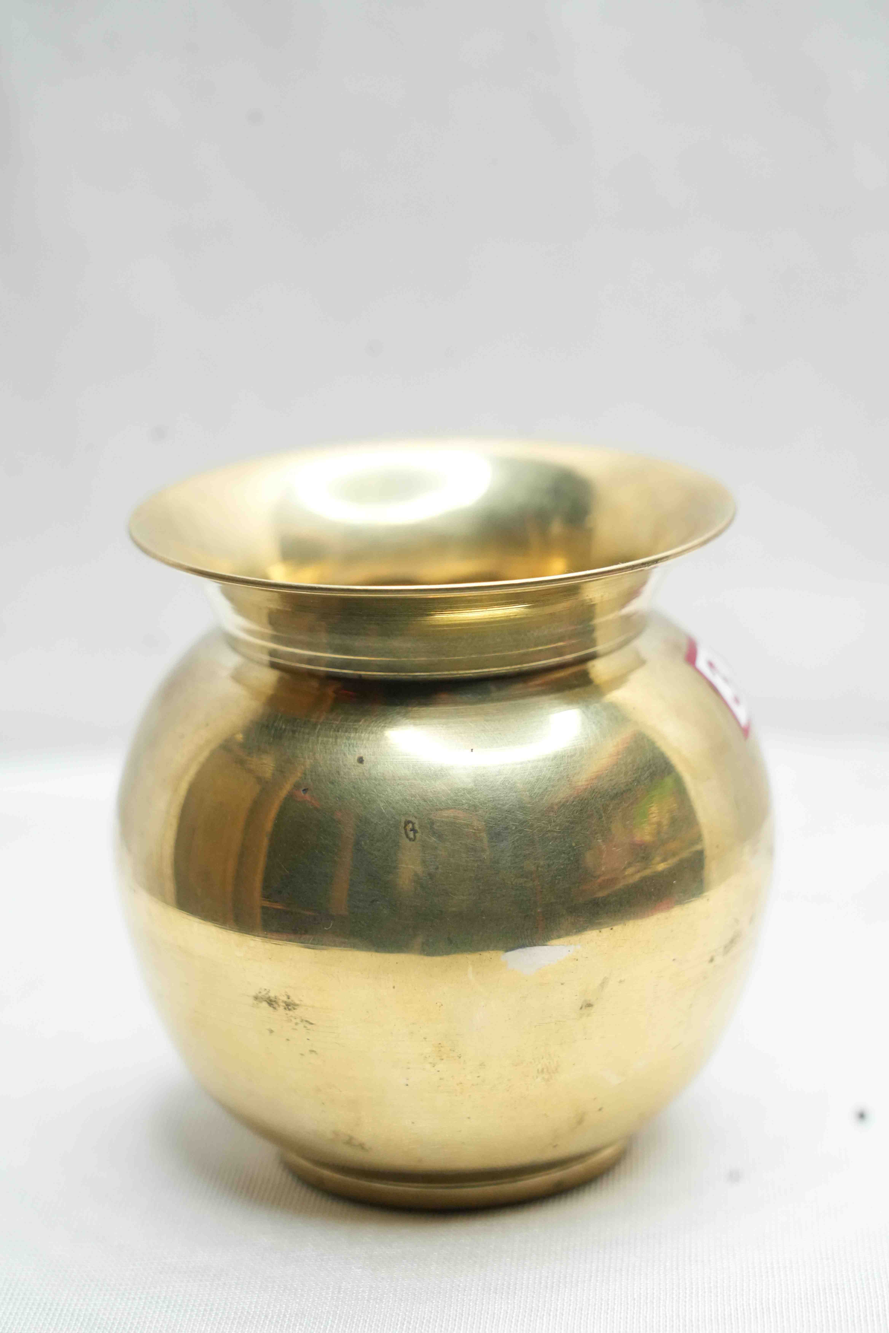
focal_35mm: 105
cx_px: 444
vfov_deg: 19.5
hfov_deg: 13.0
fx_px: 3889
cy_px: 666
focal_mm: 105
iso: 5000
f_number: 7.1
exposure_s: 1/500
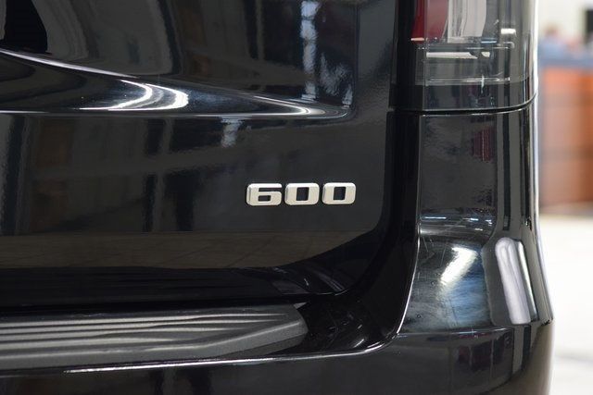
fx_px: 1730
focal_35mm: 105
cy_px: 198
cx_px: 296
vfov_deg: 13.0
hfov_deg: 19.5
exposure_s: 1/30
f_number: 4.5
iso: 1600
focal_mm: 70
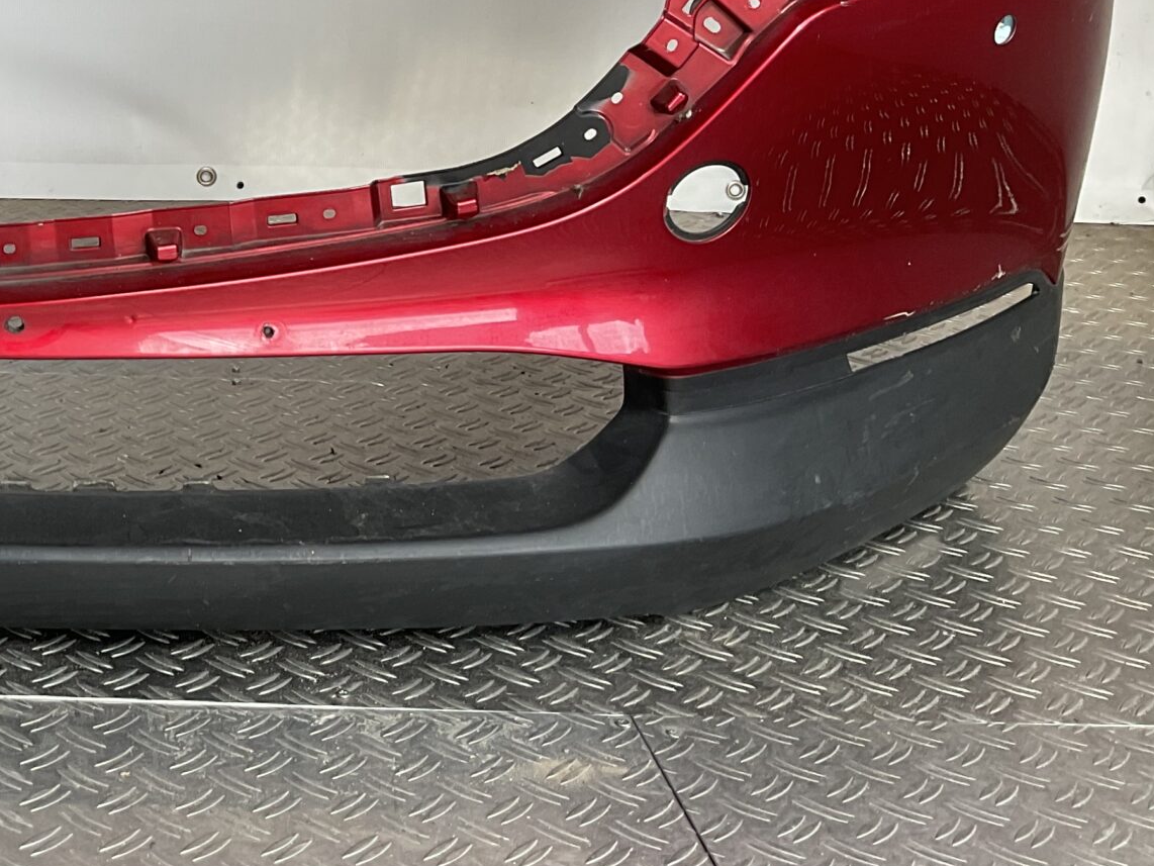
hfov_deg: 27.9
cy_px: 7
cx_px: -16
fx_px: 2167
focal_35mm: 65
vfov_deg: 21.8
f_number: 1.8
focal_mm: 3
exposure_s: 1/100
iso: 20
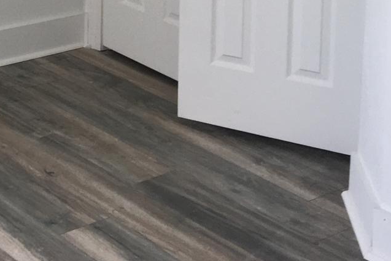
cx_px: -73
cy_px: -180
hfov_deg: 19.8
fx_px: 1054
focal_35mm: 97
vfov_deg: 13.0
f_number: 2.2
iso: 25
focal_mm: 4.15
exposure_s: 1/120
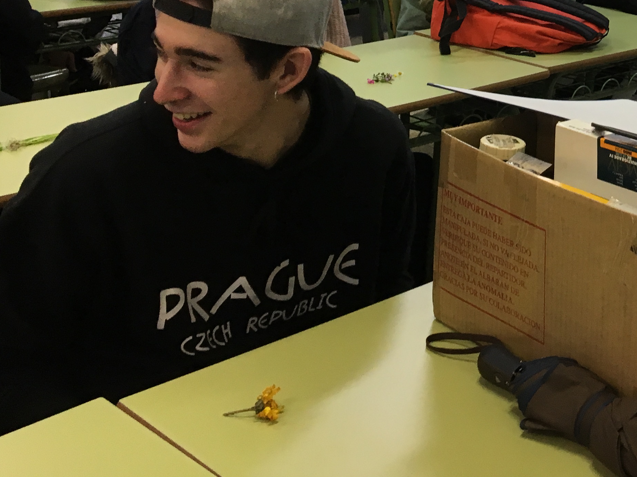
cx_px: 605
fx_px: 1159
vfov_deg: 22.1
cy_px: -40
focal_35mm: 63
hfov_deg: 29.1
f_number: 2.2
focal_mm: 4.15
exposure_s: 1/33
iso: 40
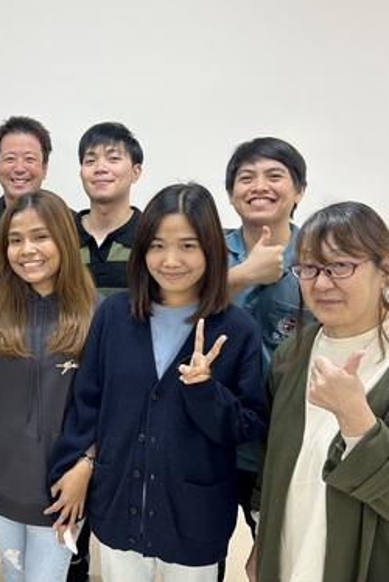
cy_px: 292
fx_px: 631
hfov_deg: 32.7
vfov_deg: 49.5
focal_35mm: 39
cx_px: 48
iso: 100
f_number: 1.5
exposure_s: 1/100
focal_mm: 5.7
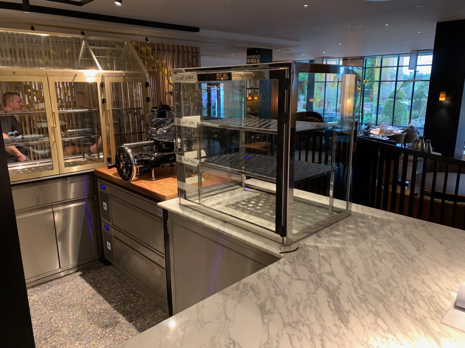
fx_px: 349
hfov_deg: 67.3
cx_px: 232
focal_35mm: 26
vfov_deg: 53.1
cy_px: 174
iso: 200
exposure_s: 1/60
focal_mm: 4.25
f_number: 1.8
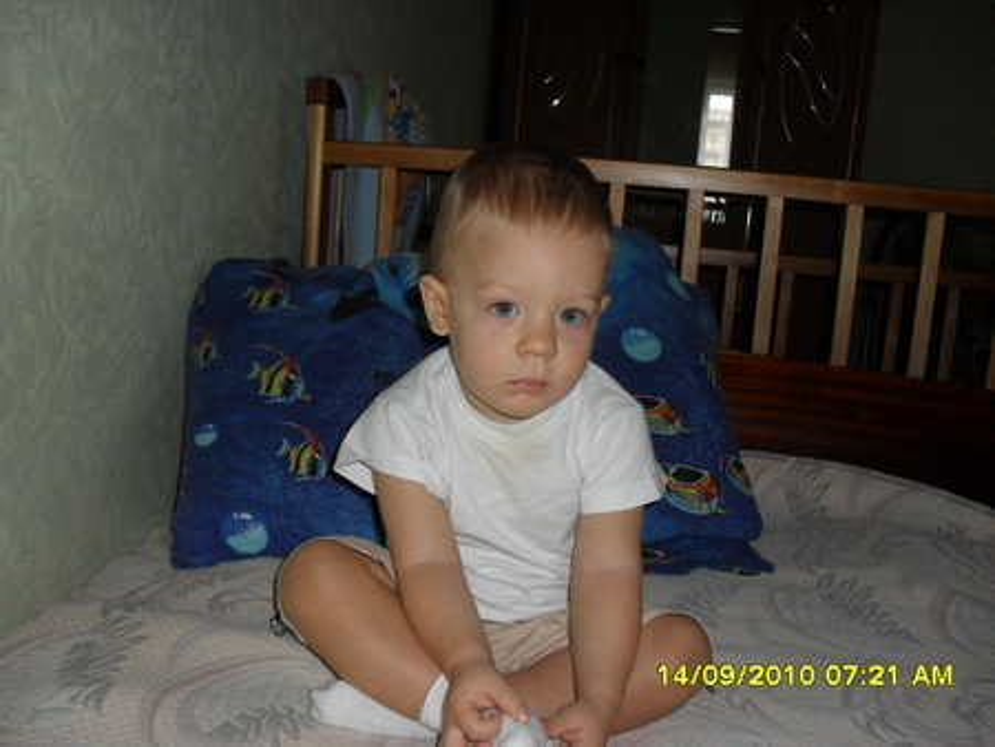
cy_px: 374
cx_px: 498
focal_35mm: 35
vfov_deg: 40.7
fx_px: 1007
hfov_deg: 52.6
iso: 200
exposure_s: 1/45
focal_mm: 6.3
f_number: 3.2
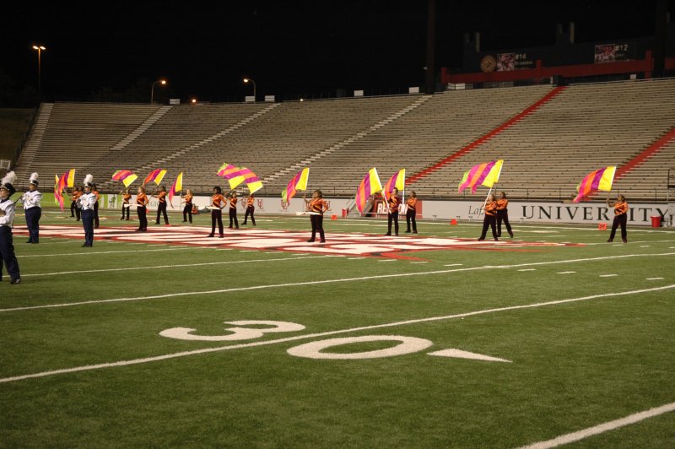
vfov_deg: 23.7
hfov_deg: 35.1
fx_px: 1068
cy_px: 224
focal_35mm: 57
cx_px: 338
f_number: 2.8
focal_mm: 38
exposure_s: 1/100
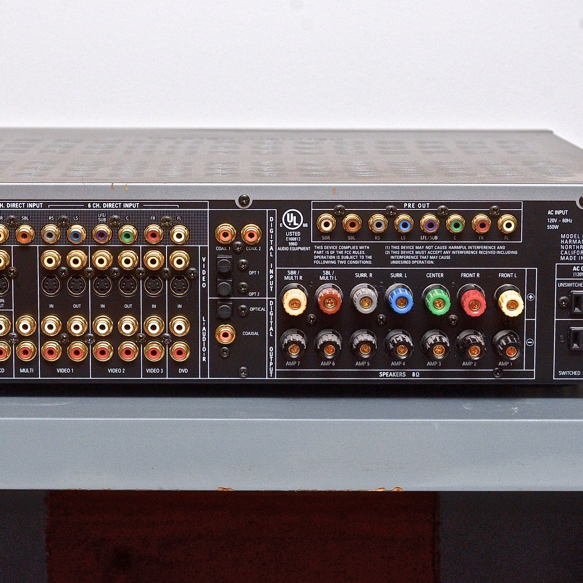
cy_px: 292
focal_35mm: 107
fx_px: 2032
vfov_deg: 16.3
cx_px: 231
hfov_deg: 16.3
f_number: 8
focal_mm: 55
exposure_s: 1/125
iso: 800
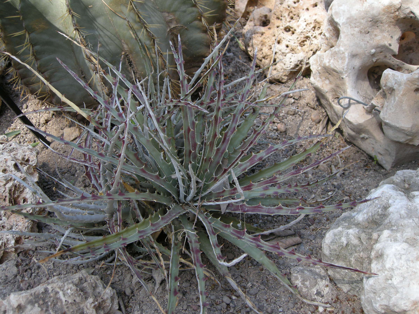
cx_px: 210
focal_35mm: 35
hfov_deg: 52.6
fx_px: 424
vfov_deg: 40.7
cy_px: 157
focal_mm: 7.5
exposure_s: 1/77
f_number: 3.4
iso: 64
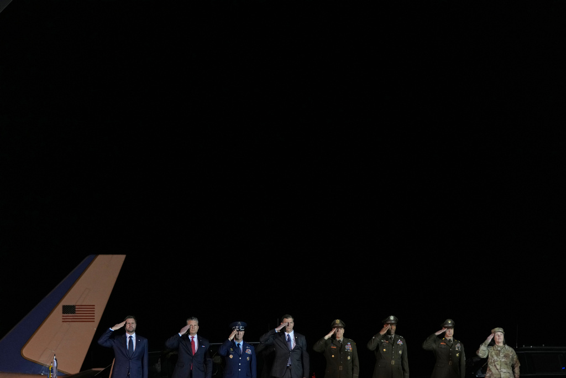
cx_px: 283
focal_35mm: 80
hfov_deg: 25.4
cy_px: 189
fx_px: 1258
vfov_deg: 17.1
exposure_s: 1/250
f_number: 2.8
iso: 2500
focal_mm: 80
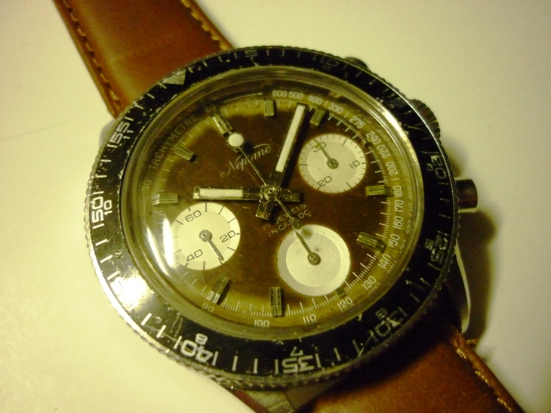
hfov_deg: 55.4
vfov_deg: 42.9
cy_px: 206
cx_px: 276
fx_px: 525
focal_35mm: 33
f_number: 2.8
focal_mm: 5.5
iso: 800
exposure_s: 1/60
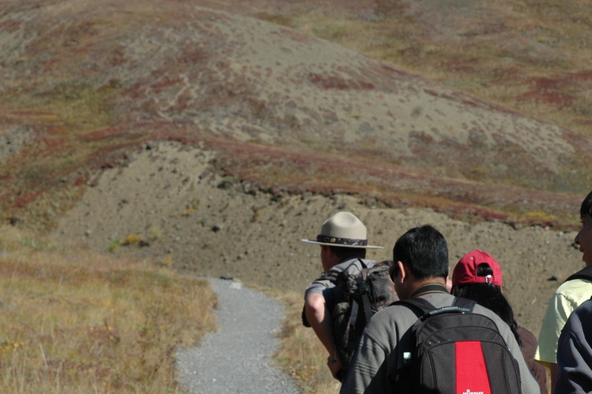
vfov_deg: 9.4
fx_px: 2397
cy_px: 322
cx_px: 417
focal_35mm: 146
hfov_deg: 14.0
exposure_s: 1/350
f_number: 9.5
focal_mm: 55
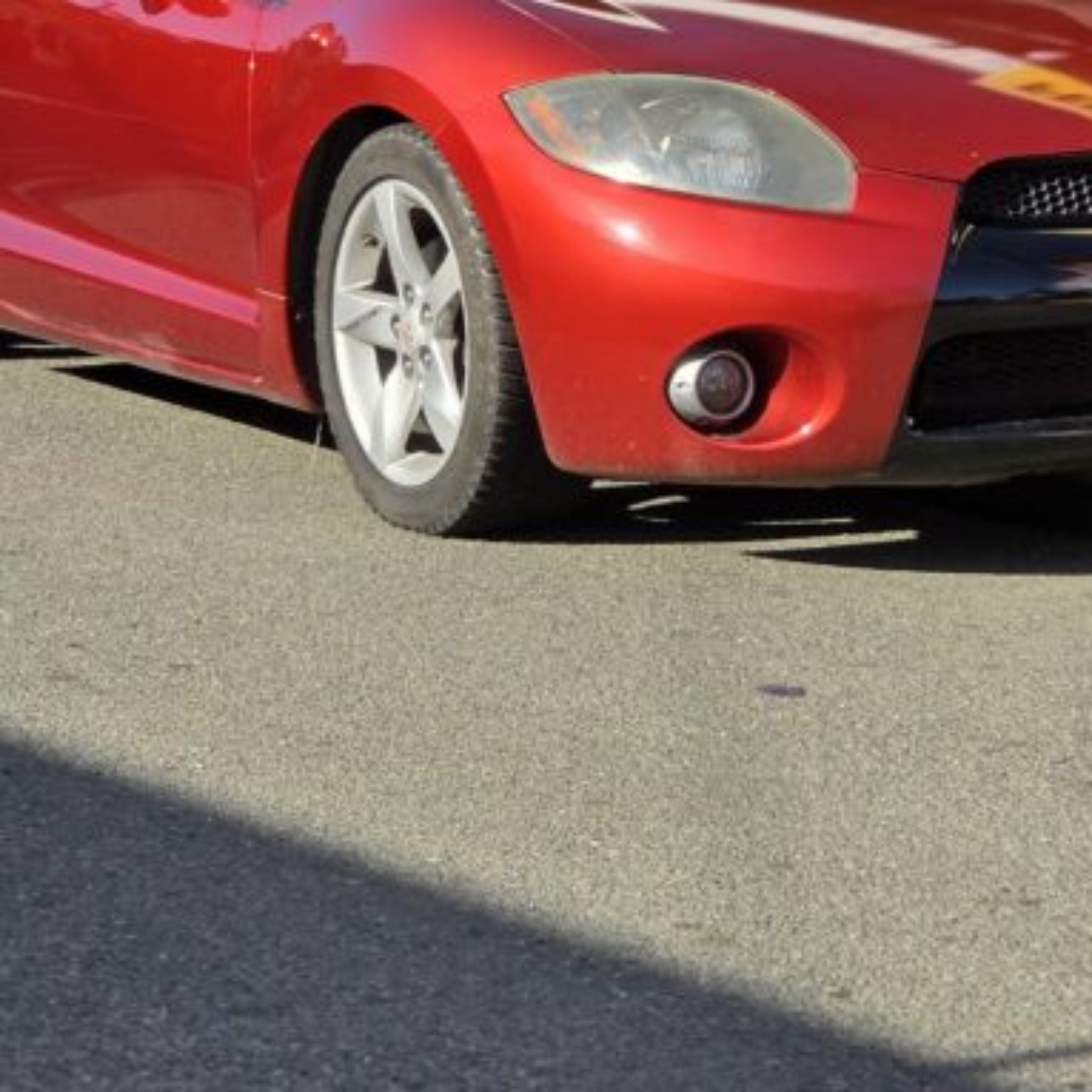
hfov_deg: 10.7
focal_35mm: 163
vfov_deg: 10.7
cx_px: 684
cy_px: 182
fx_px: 5818
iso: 50
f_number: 2.4
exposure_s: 1/1623
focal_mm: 7.9
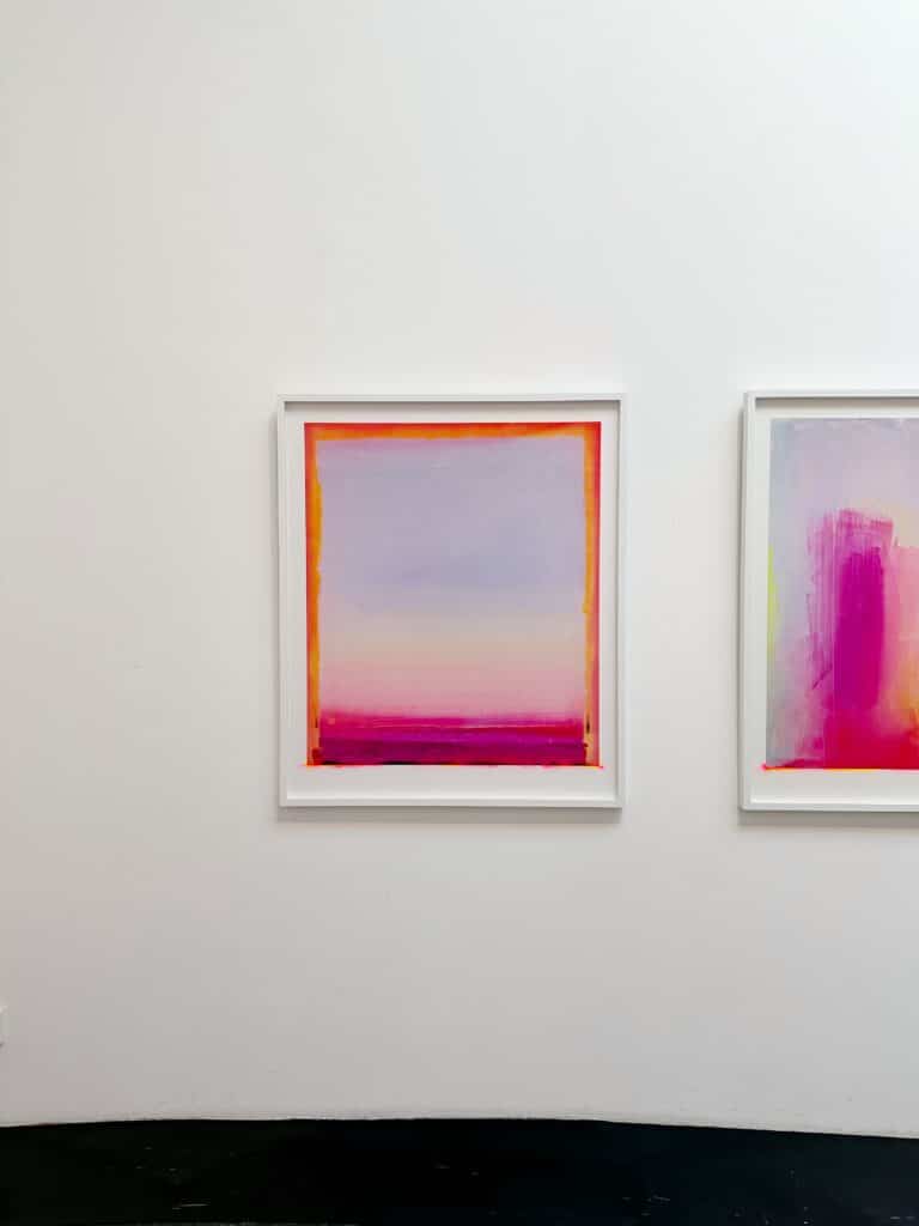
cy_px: 613
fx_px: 850
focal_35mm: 24
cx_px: 460
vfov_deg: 71.6
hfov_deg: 56.8
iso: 100
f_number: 1.78
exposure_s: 1/121
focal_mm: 6.86
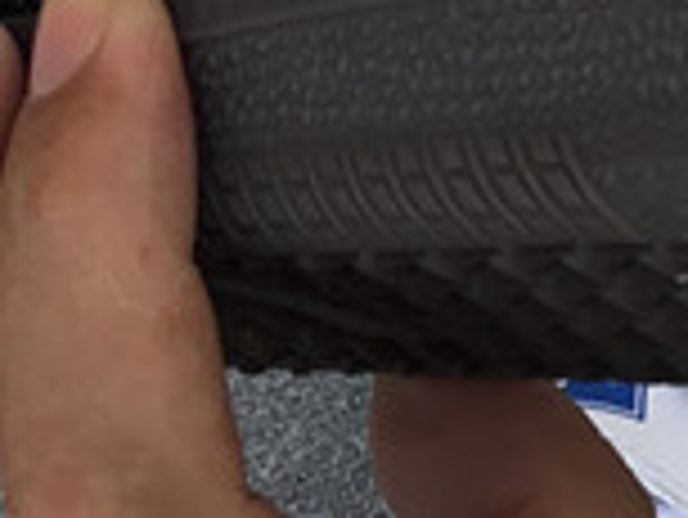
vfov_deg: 8.0
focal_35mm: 182
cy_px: -336
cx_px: 9
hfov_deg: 10.8
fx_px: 3620
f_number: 2.4
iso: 25
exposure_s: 1/466
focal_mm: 3.3
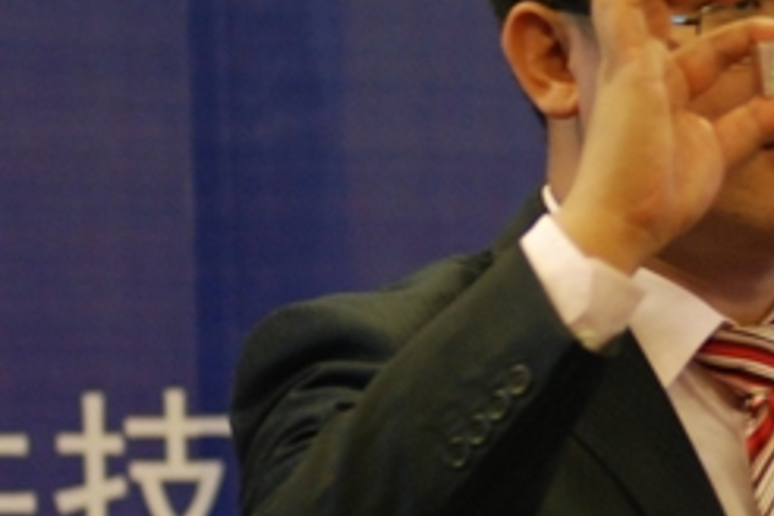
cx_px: 1270
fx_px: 10663
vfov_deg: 2.8
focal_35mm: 496
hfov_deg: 4.1
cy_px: 400
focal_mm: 100
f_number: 3.2
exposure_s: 1/20
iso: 640
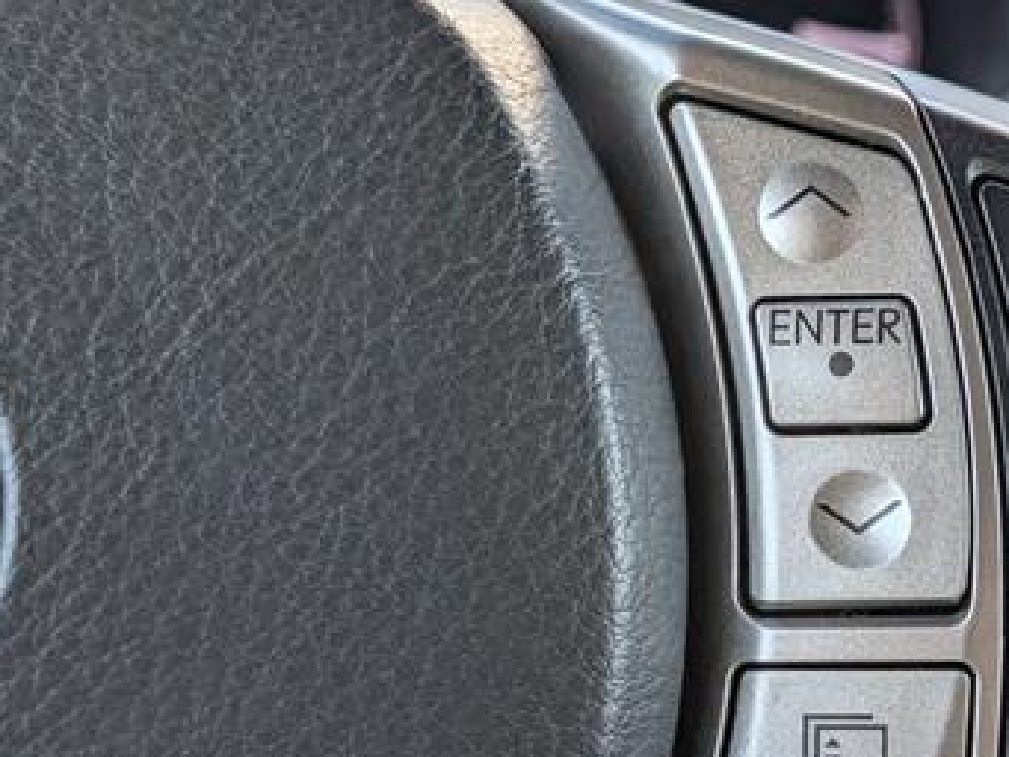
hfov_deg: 21.0
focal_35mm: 92
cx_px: 840
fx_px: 2683
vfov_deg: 16.0
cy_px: 517
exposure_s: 1/667
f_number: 1.68
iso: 390
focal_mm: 6.9
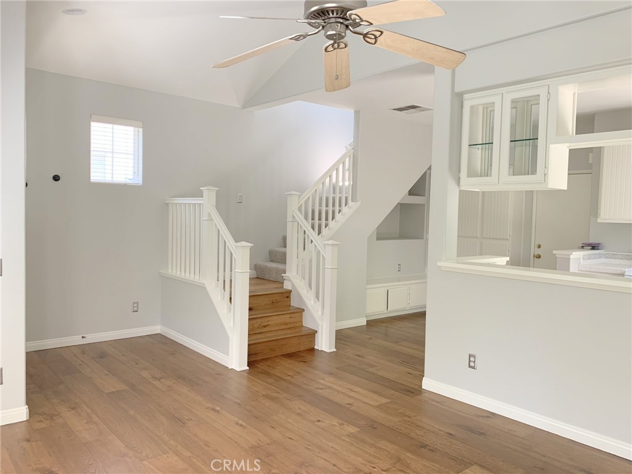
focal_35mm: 26
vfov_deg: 53.1
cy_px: 237
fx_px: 475
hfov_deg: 67.3
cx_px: 316
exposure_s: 1/121
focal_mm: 4.25
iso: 80
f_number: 1.8
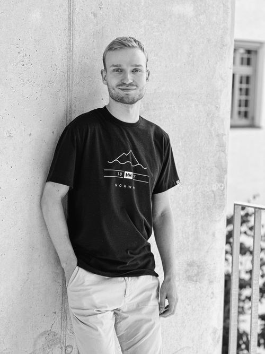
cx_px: 132
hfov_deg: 19.1
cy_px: 177
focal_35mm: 77
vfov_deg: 25.3
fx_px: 786
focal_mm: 9
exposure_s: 1/147
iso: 20
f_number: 2.8
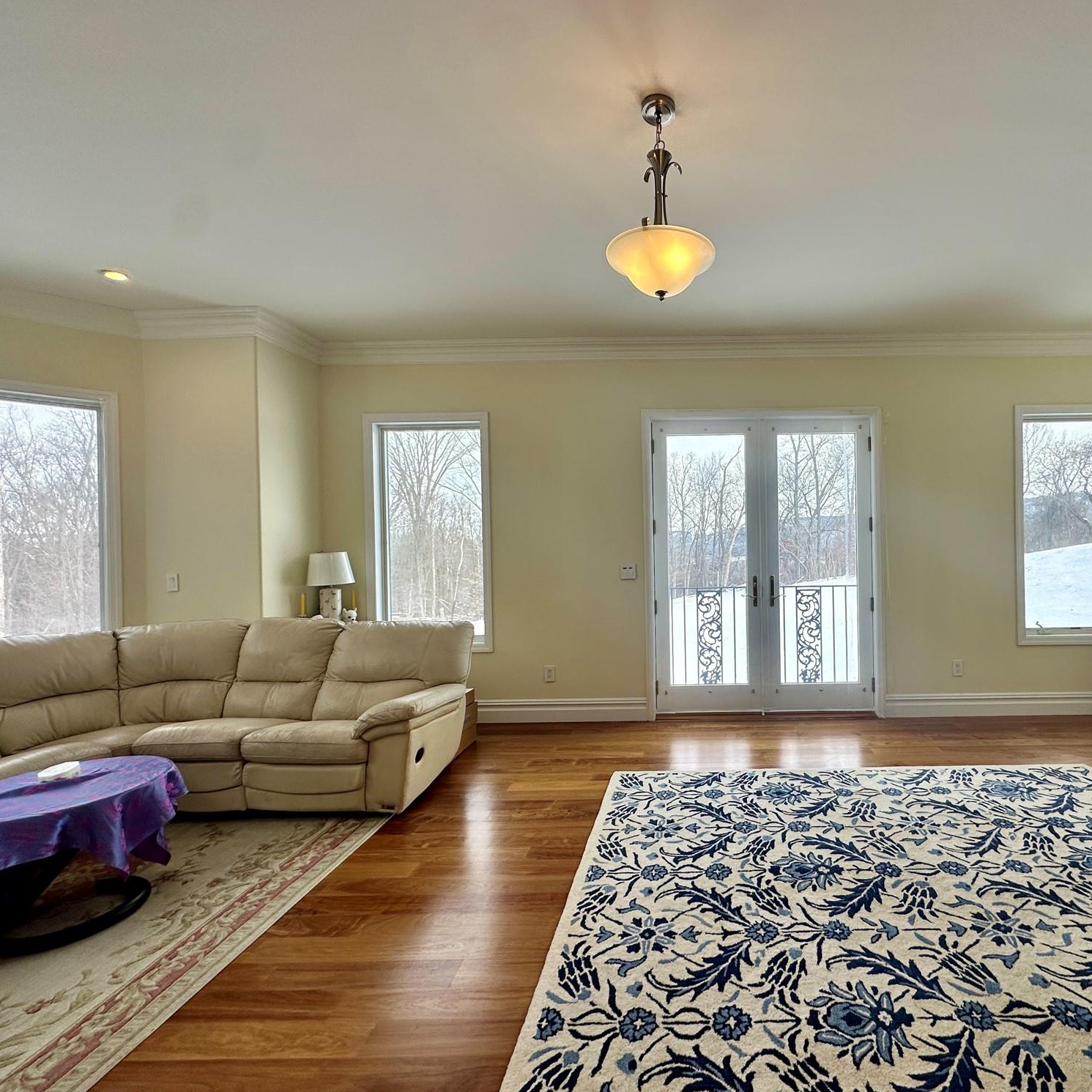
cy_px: 556
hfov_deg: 82.1
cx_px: 694
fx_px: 607
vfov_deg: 84.0
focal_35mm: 17
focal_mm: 2.22
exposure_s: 1/308
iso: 40
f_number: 2.2
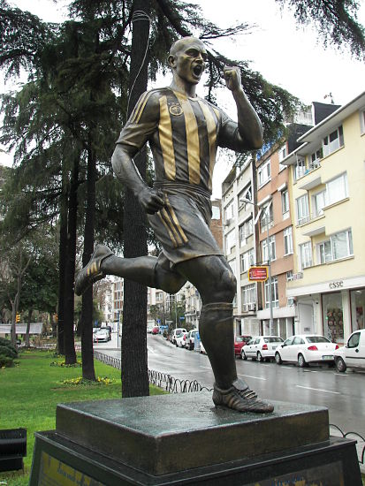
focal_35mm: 36
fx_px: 506
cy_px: 243
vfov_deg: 51.3
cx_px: 182
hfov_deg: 39.7
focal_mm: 6
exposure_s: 1/100
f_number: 2.8
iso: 50
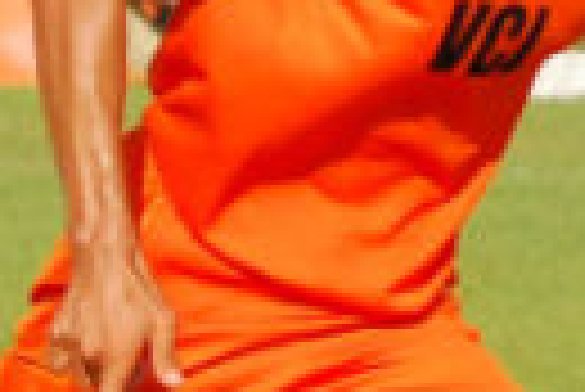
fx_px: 9542
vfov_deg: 2.4
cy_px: 239
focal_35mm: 587
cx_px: 396
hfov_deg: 3.5
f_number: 10
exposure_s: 1/1000
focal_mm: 125
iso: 640
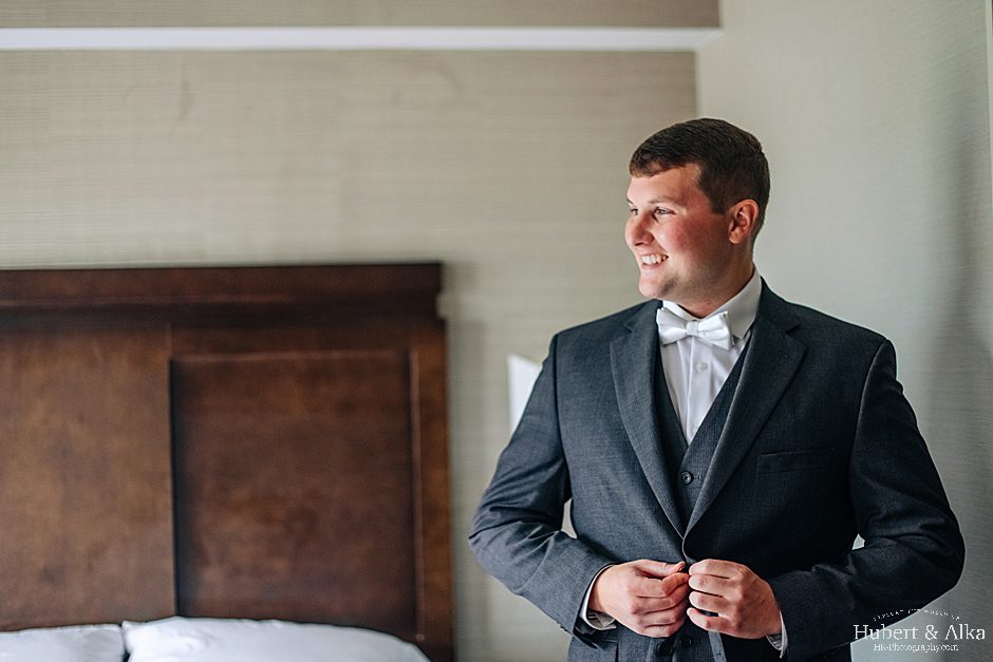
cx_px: 496
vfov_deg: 27.0
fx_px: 1379
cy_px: 331
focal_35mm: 50
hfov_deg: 39.6
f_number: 1.8
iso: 800
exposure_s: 1/640
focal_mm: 50
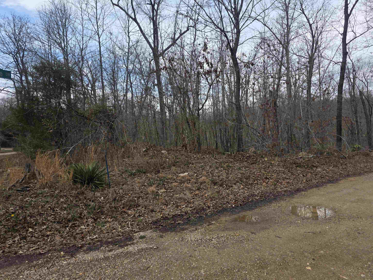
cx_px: 186
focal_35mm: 23
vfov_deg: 58.9
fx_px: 248
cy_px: 140
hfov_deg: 73.9
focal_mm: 6.3
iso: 80
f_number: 1.7
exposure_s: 1/2524
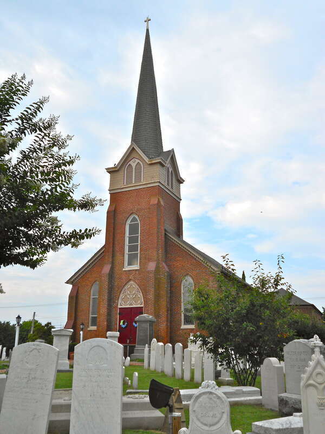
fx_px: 401
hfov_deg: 44.2
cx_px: 162
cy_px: 217
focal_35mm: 32
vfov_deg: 56.8
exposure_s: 1/1250
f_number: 3.6
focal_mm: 5.8
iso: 80
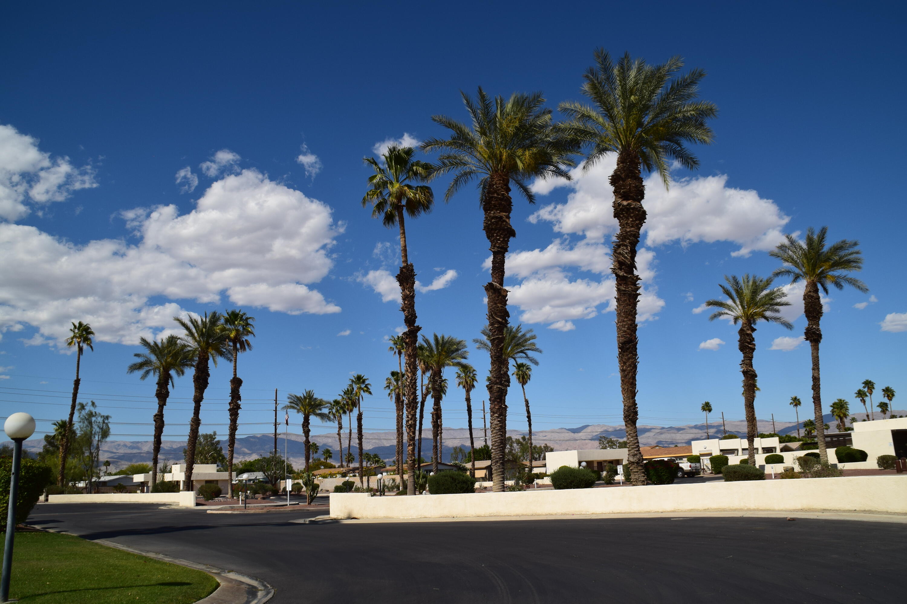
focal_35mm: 27
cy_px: 302
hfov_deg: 67.4
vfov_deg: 47.9
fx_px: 680
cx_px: 454
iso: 200
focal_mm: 18
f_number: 13
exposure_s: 1/800
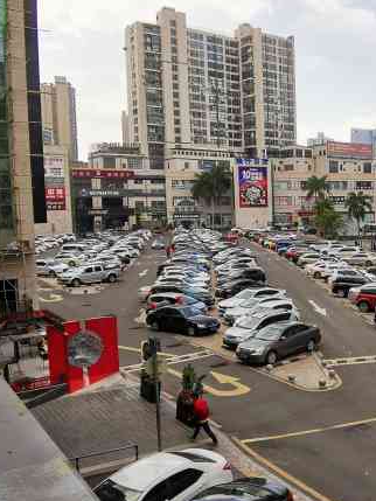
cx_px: 360
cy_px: 255
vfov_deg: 50.1
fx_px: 536
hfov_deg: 35.6
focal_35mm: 37
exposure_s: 1/556
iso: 50
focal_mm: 2.26
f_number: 2.2
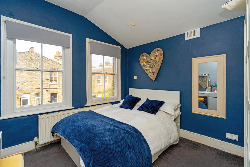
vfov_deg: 73.8
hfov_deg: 96.7
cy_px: 84
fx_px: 111
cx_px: 125
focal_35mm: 16
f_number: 8
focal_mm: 16
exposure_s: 1/250
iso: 400
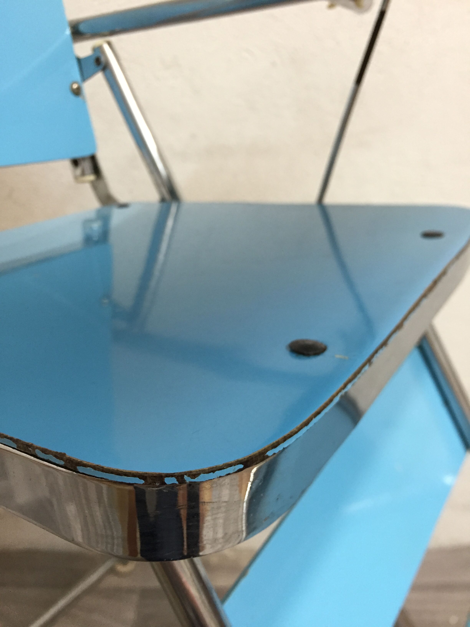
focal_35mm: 29
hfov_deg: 48.2
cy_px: 314
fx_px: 525
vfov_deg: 61.7
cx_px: 235
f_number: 2.2
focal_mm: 4.15
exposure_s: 1/33
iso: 200
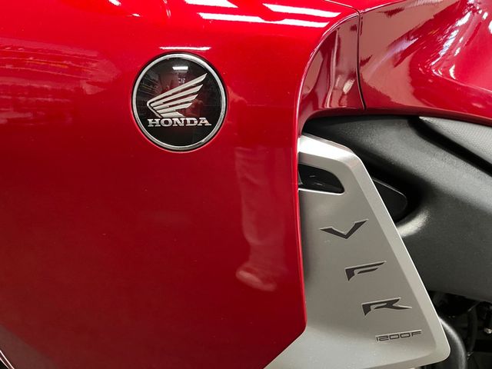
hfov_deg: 67.3
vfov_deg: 53.1
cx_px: 246
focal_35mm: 26
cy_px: 184
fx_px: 370
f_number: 1.6
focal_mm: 5.1
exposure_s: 1/33
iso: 640
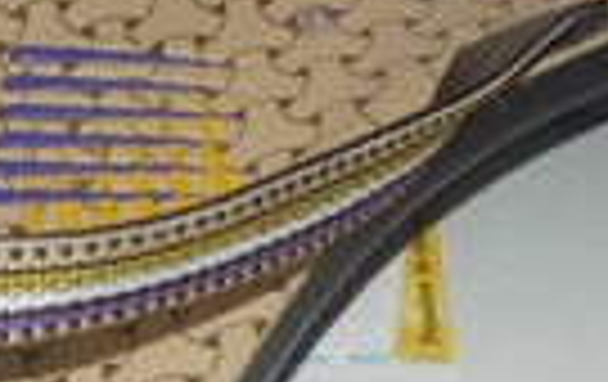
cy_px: 272
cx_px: 18
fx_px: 2208
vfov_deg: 9.9
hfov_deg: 15.4
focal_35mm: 133
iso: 200
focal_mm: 6
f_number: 3.6
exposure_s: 1/25
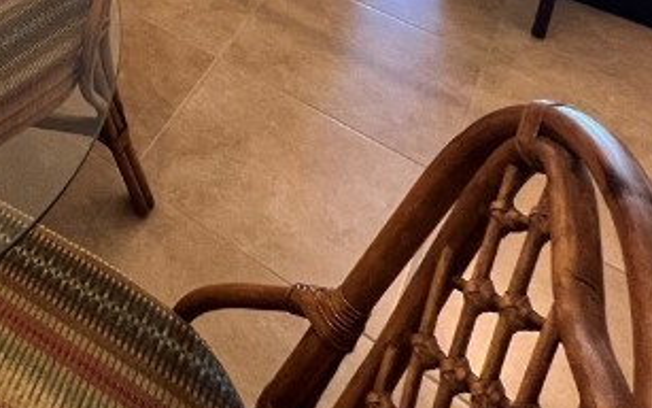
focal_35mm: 46
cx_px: -161
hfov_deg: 33.7
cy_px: -359
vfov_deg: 19.5
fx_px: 818
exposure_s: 1/60
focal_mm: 1.57
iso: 160
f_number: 1.8
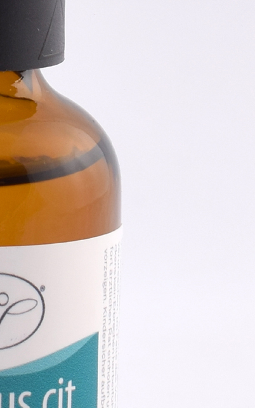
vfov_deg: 10.1
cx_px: -31
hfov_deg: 6.3
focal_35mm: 208
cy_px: 287
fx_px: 2318
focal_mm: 55
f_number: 8
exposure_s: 1/100
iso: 100
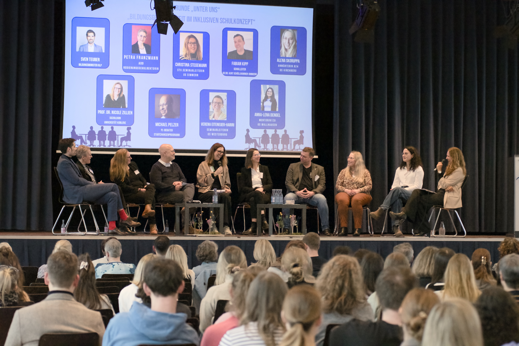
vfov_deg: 11.4
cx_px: 260
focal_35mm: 120
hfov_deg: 17.1
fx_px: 1730
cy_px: 173
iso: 6400
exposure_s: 1/320
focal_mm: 80
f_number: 4.5
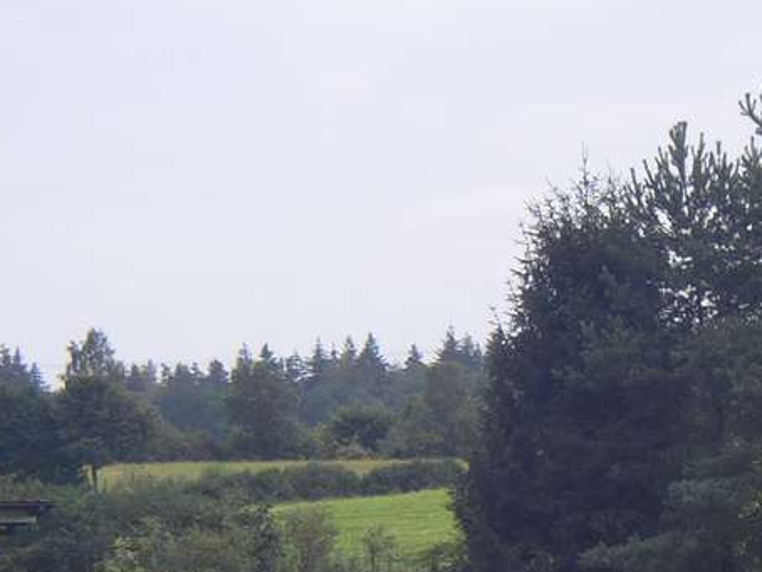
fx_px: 5044
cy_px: 542
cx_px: 530
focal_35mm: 229
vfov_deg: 6.5
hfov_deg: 8.6
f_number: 3.9
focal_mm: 16
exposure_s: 1/160
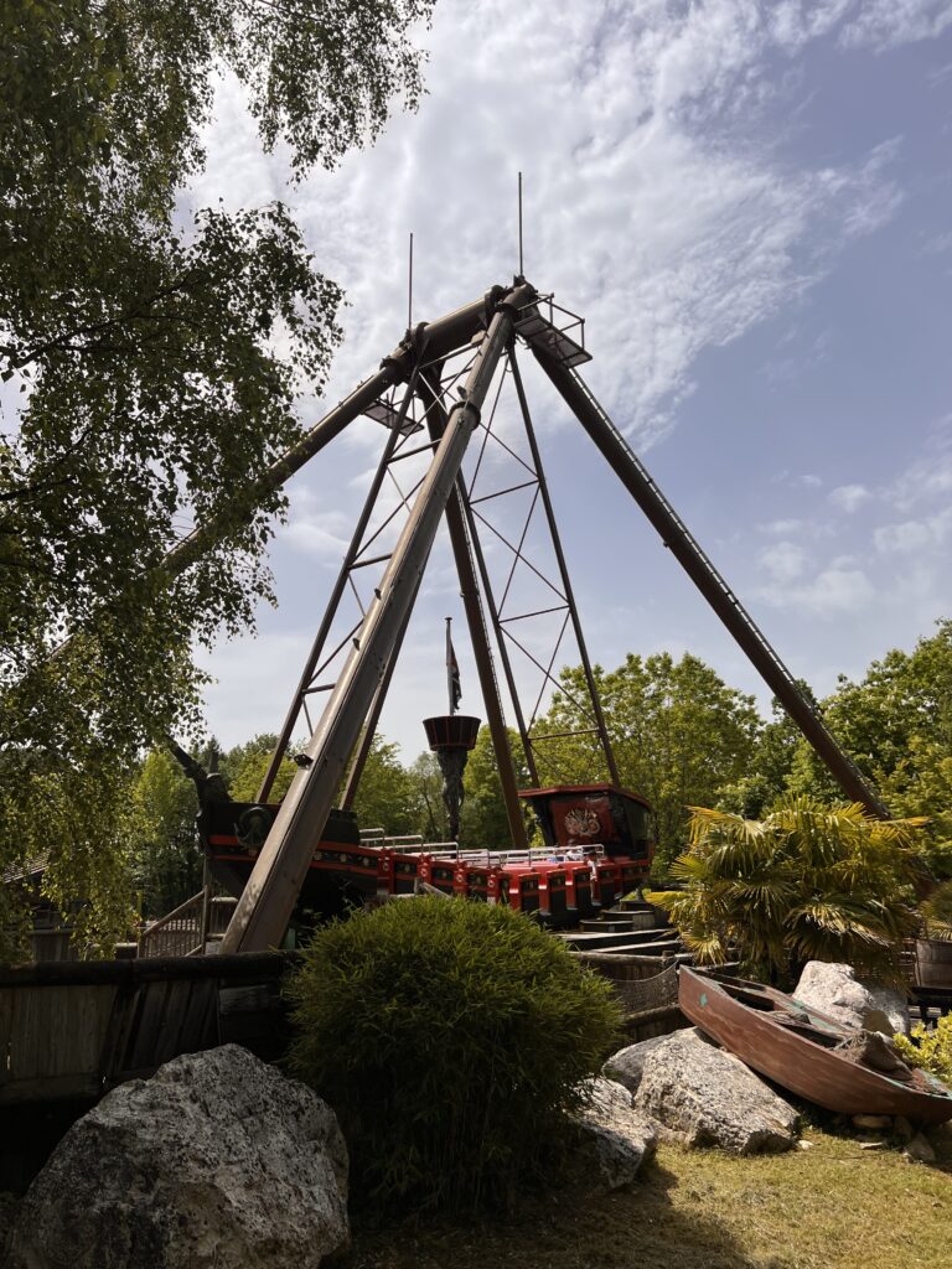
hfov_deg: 53.1
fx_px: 953
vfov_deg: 67.3
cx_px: 476
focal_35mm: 26
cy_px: 634
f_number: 1.5
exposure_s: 1/8696
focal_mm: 5.7
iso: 50
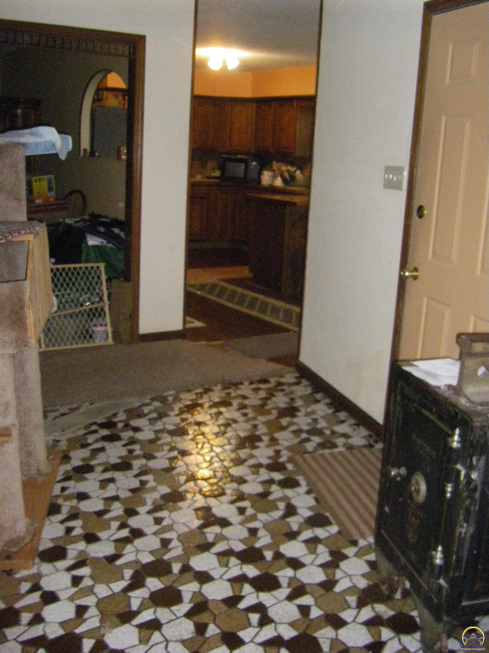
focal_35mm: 38
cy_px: 326
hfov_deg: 37.7
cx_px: 244
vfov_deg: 49.0
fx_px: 716
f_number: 3.5
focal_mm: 6.3
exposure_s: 1/50
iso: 800
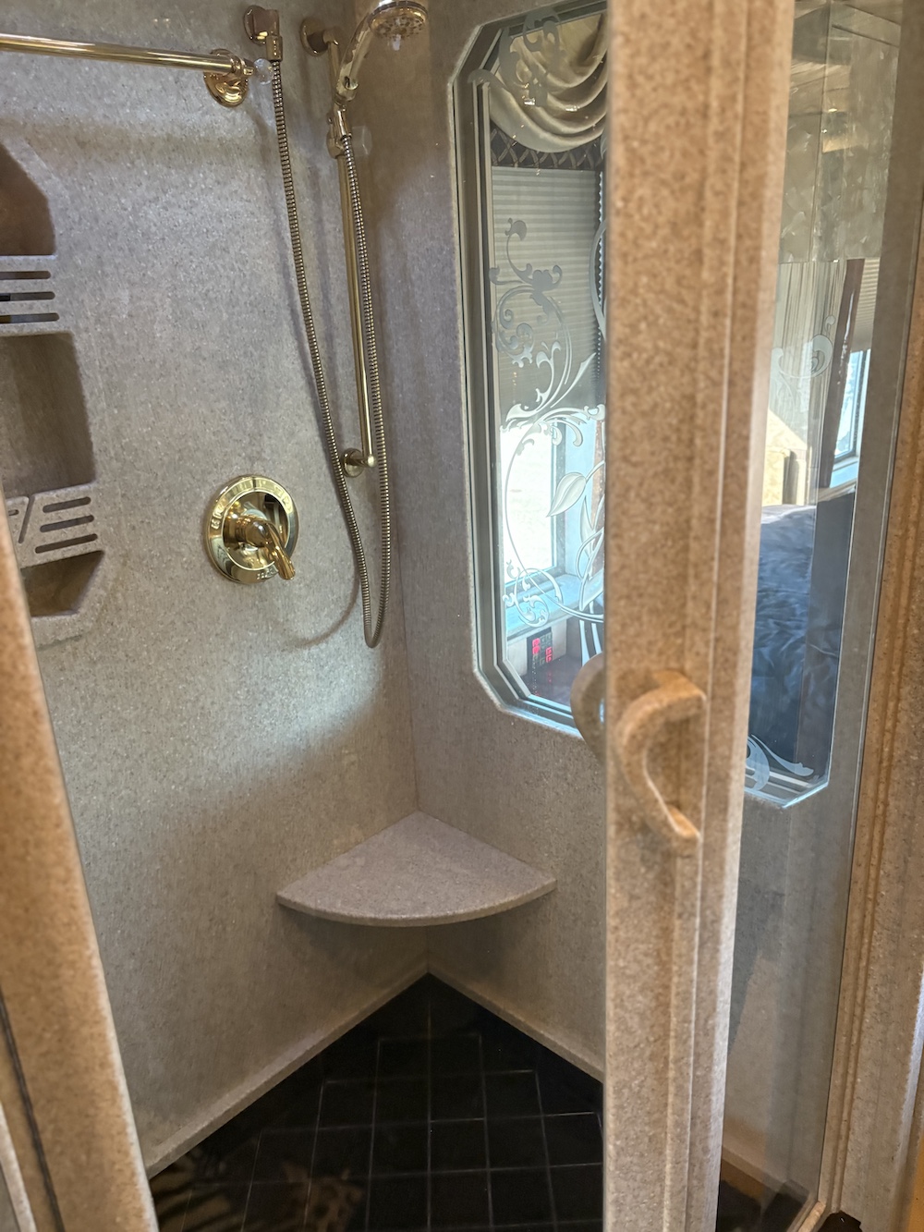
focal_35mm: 26
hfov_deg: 53.1
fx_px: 925
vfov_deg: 67.3
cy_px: 616
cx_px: 462
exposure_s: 1/60
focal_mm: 5.96
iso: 500
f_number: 1.6
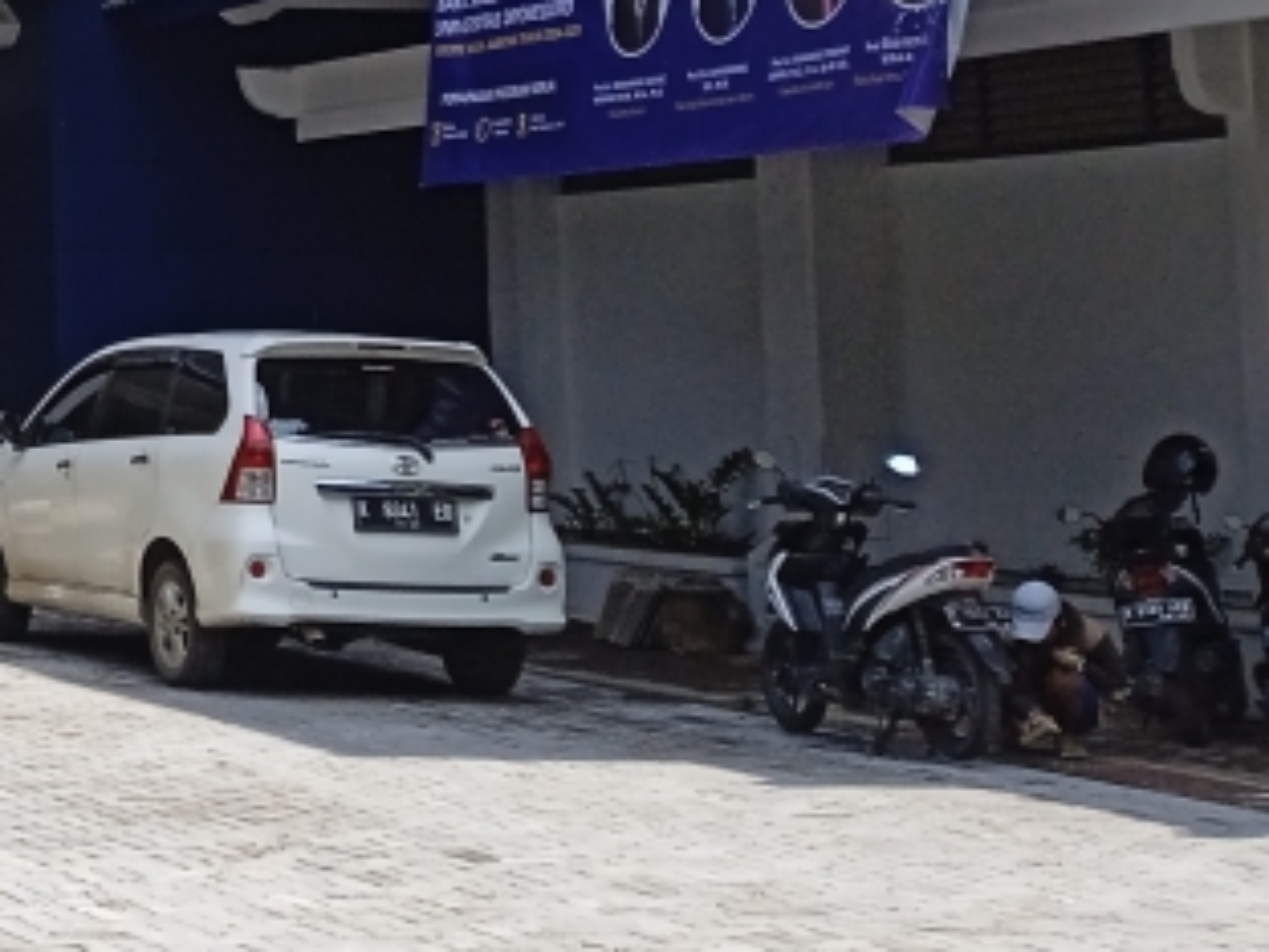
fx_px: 3556
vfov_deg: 14.9
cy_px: -90
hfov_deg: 17.2
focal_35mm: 97
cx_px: -887
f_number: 2.2
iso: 100
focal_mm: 3.43
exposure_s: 1/793
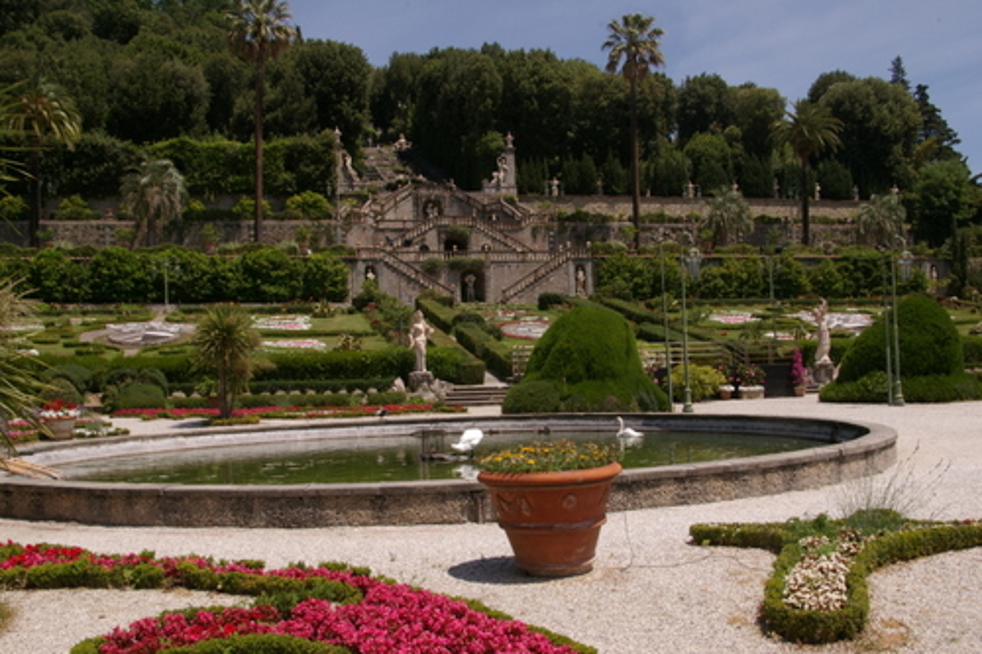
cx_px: 491
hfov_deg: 59.5
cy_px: 327
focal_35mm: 32
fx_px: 859
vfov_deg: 41.7
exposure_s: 1/90
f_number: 16
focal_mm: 21
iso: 200
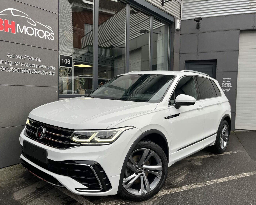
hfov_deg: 62.2
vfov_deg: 51.5
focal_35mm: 28
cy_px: 105
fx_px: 212
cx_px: 122
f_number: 1.6
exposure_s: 1/440
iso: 50
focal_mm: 5.1
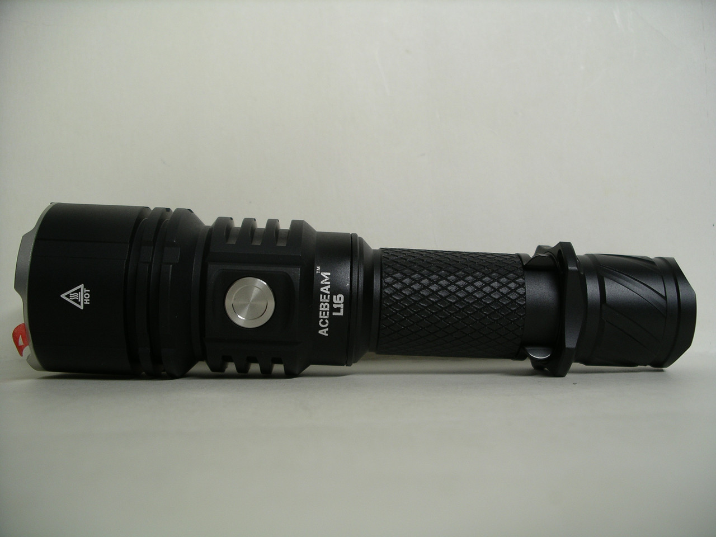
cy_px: 268
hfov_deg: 50.1
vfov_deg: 38.7
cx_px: 358
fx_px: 765
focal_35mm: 37
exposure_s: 1/40
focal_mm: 7.8
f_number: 2.8
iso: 64
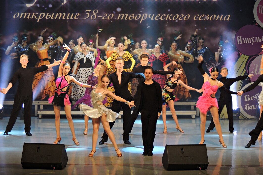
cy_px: 90
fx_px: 1110
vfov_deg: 9.0
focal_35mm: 152
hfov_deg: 13.5
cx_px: 132
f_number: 4.4
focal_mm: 25.8
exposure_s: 1/80
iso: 400
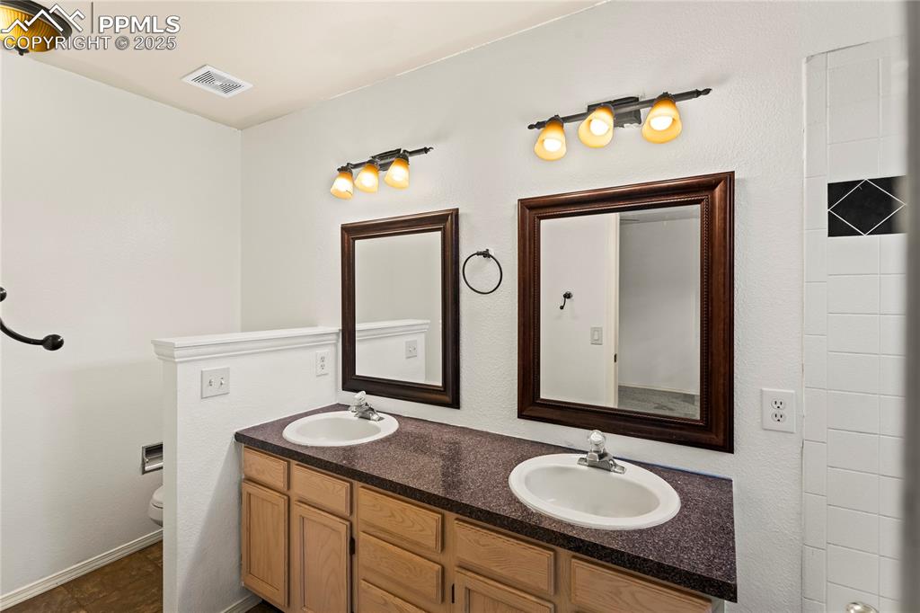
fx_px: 422
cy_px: 306
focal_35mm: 16
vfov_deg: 72.0
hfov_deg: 95.0
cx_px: 460
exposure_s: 1/5
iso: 400
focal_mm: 16.5
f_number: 8
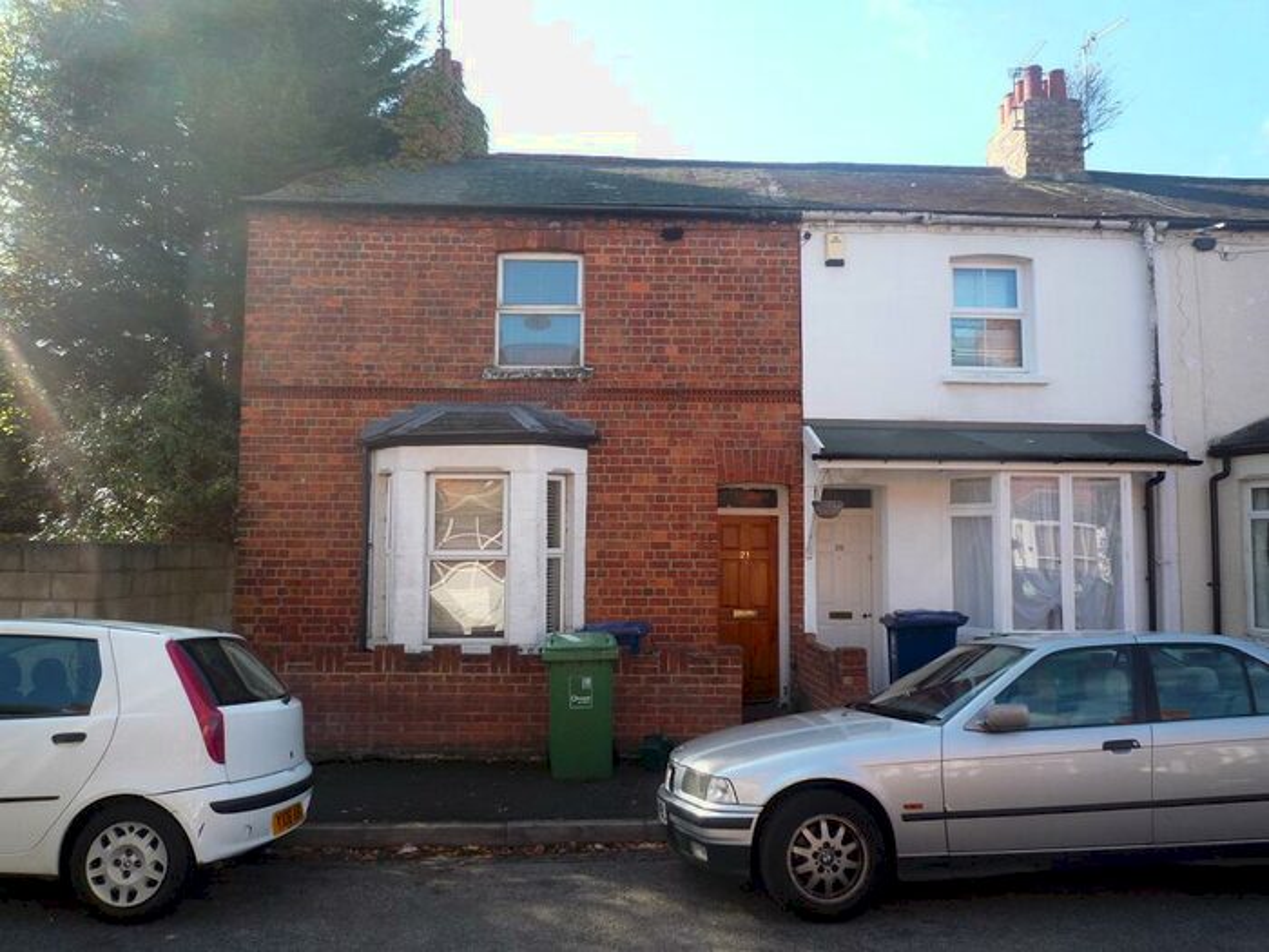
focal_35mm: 25
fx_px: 916
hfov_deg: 69.4
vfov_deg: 54.9
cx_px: 634
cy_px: 476
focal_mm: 4.4
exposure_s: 1/320
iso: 100
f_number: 2.8
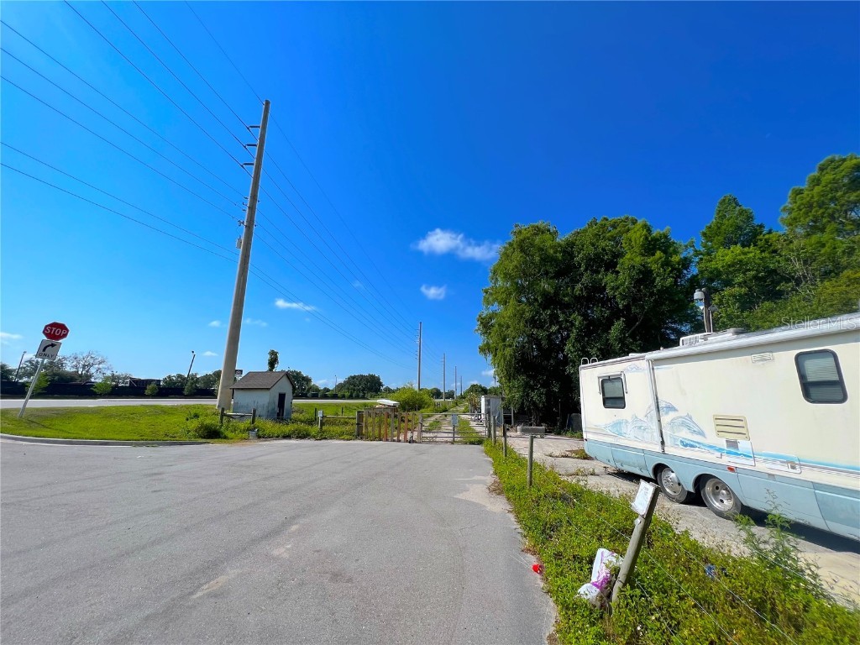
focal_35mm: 13
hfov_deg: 106.2
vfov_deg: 89.9
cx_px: 430
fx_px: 323
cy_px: 322
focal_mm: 1.57
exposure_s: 1/2597
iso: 32
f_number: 1.8
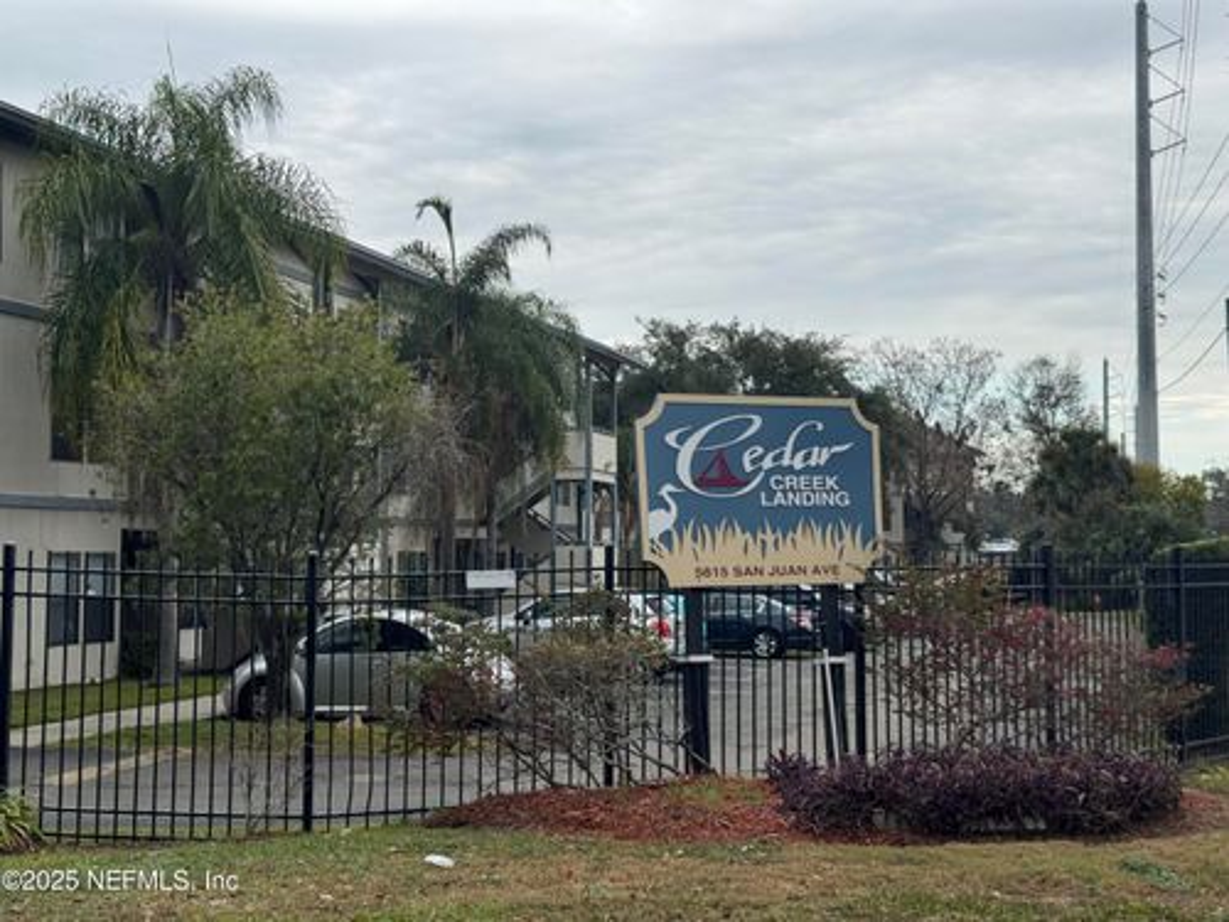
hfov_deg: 39.7
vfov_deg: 30.3
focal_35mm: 48
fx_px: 1704
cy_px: 461
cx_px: 614
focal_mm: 6.76
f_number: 1.78
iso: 64
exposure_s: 1/1681
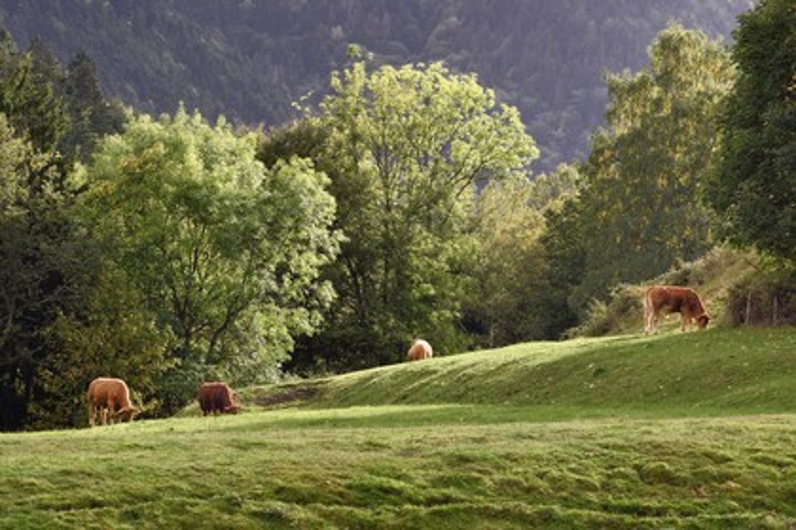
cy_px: 265
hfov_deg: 12.5
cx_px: 398
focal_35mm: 165
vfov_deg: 8.3
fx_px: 3648
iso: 800
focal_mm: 165
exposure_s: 1/125
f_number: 20
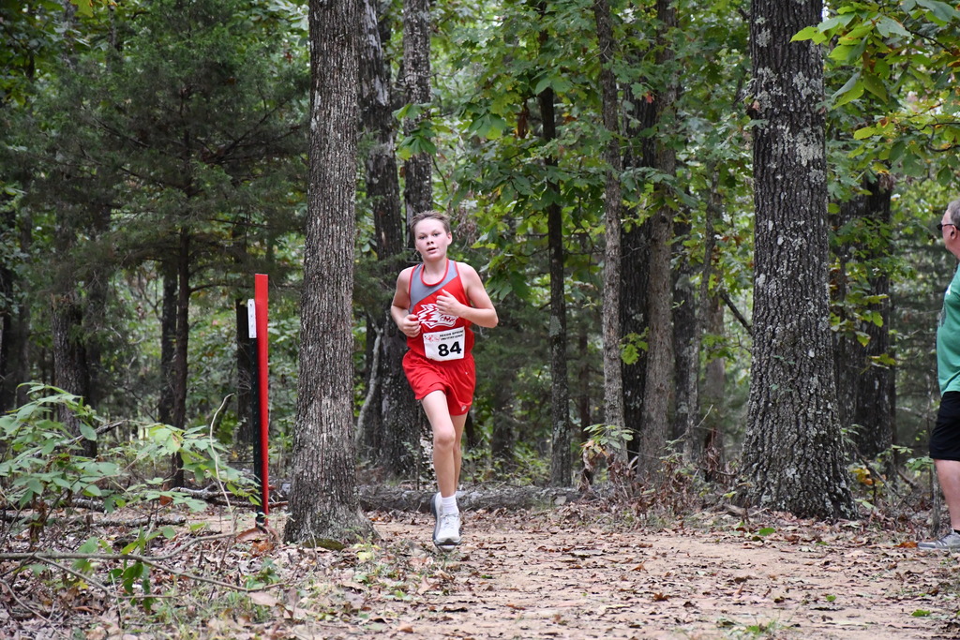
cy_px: 320
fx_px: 3600
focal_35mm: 135
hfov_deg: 15.2
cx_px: 480
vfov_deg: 10.2
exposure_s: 1/500
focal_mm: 90
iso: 5000
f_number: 5.3
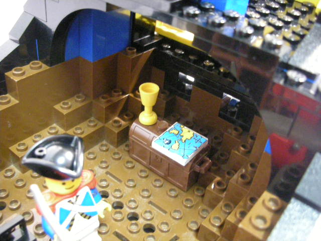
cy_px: 120
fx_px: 325
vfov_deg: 40.7
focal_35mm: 35
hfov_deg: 52.6
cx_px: 160
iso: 800
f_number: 2.8
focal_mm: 5.8
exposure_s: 1/2.1
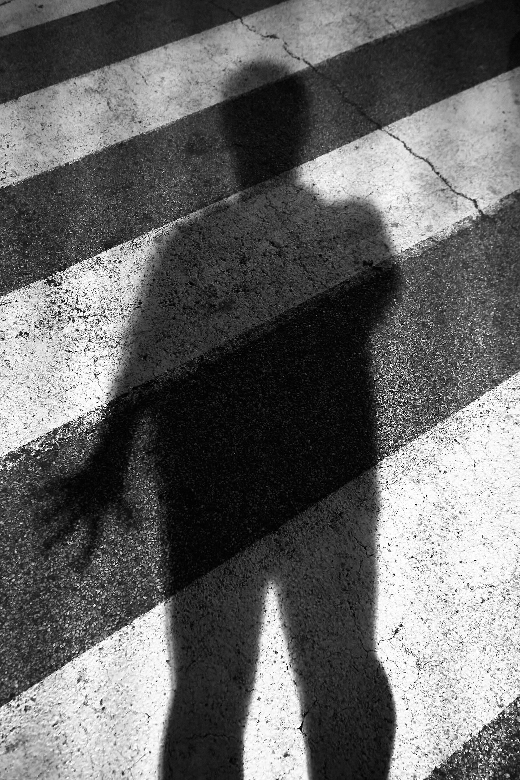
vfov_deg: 76.1
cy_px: 390
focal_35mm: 23
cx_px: 260
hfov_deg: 55.1
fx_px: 498
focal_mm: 15
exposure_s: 1/60
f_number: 3.5
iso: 6400
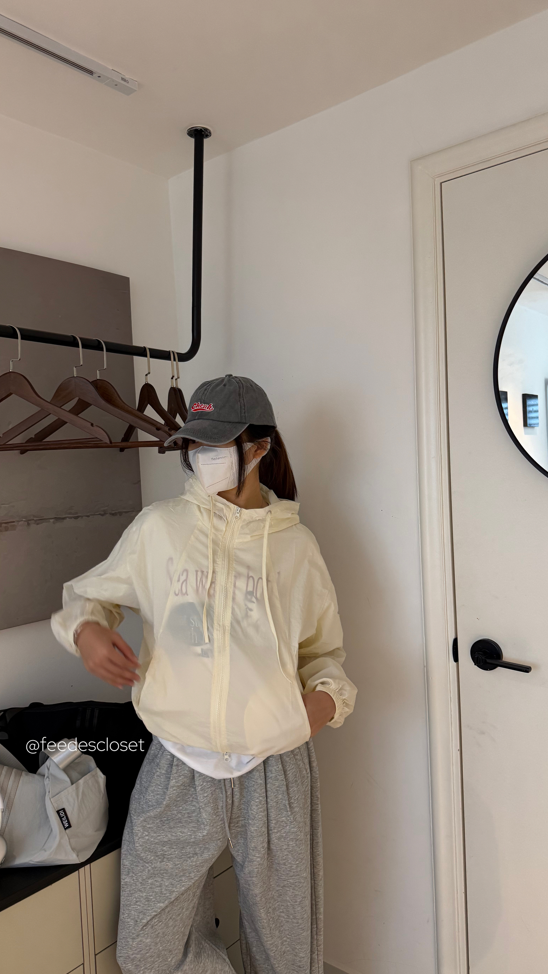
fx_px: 698
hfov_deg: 42.8
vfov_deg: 69.9
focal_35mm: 27
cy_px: 492
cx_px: 244
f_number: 1.78
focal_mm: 6.76
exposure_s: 1/100
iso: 200
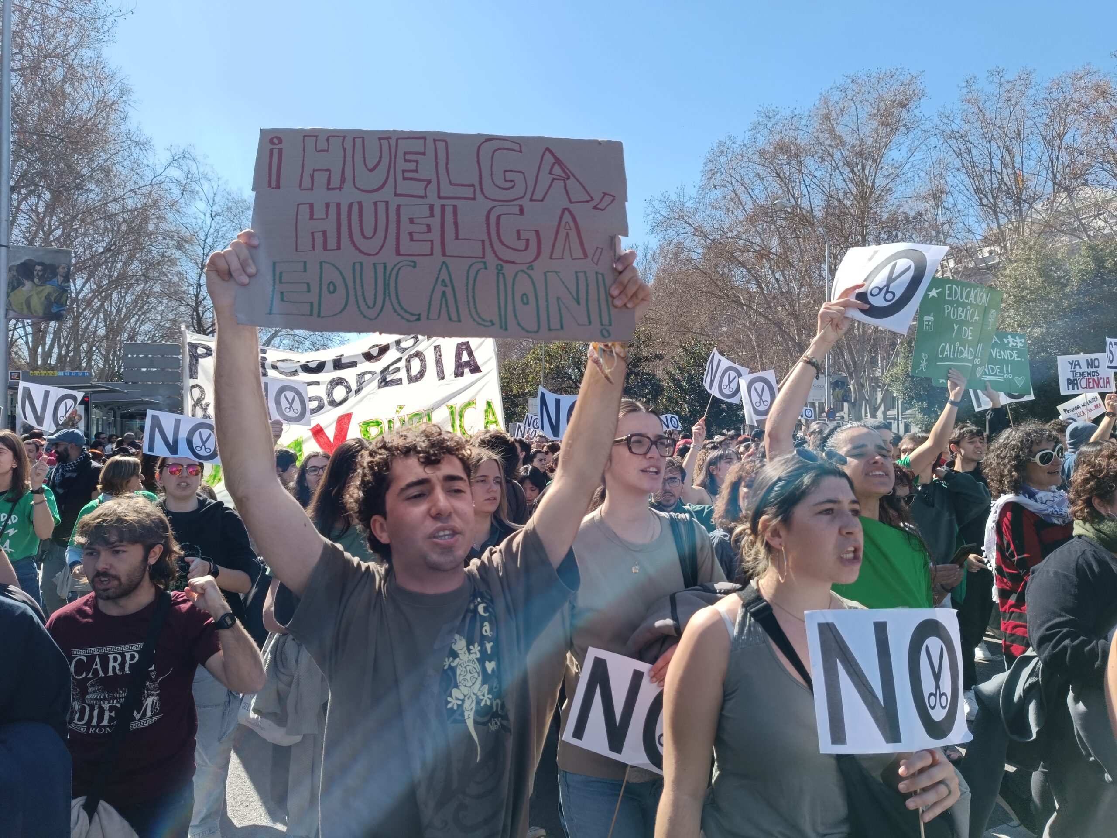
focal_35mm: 24
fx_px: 774
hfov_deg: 71.6
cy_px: 419
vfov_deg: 56.8
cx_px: 558
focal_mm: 5.59
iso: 59
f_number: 1.88
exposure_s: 1/1290
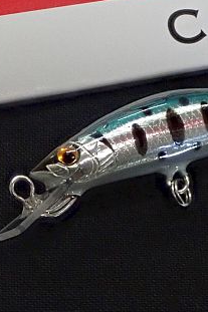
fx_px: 998
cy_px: 51
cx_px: 81
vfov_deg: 17.6
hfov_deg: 11.9
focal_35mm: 115
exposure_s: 1/50
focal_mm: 7.86
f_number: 4
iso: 800
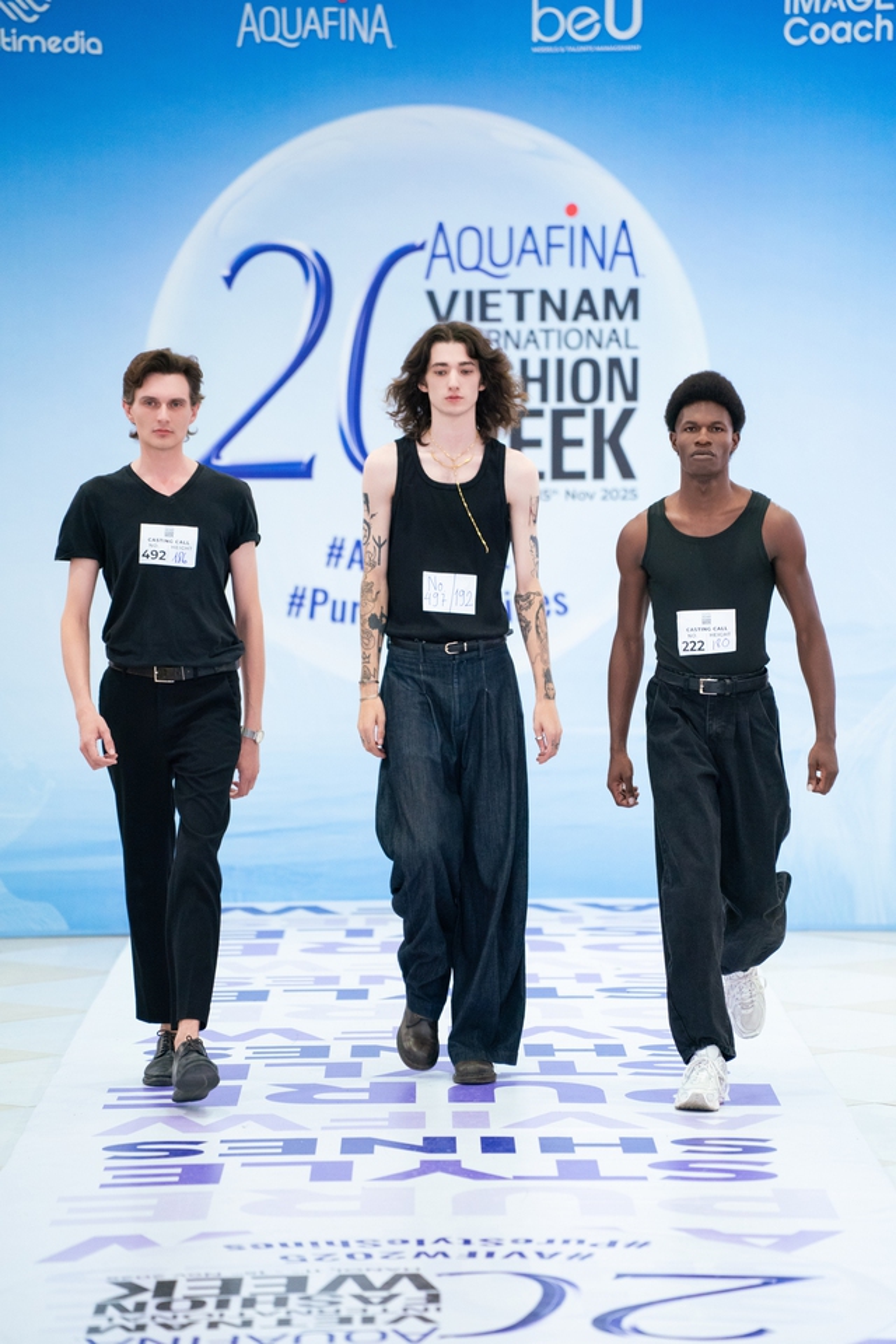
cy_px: 672
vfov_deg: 13.7
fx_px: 5600
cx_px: 448
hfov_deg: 9.1
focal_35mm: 150
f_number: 2.8
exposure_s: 1/250
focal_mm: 150
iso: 1600
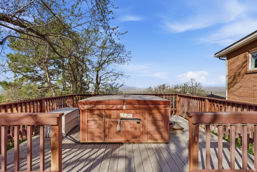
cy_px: 86
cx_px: 128
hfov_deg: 86.6
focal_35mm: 19
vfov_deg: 64.4
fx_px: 136
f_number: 9
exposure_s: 1/8000
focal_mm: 19.1
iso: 320
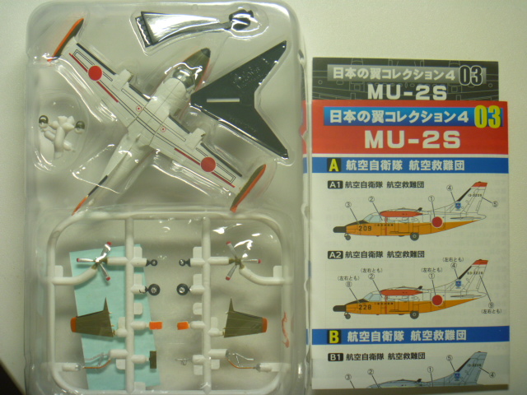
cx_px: 264
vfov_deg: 27.0
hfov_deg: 35.5
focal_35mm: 54
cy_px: 198
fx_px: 822
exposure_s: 1/40
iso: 125
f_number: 3.8
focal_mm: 9.6
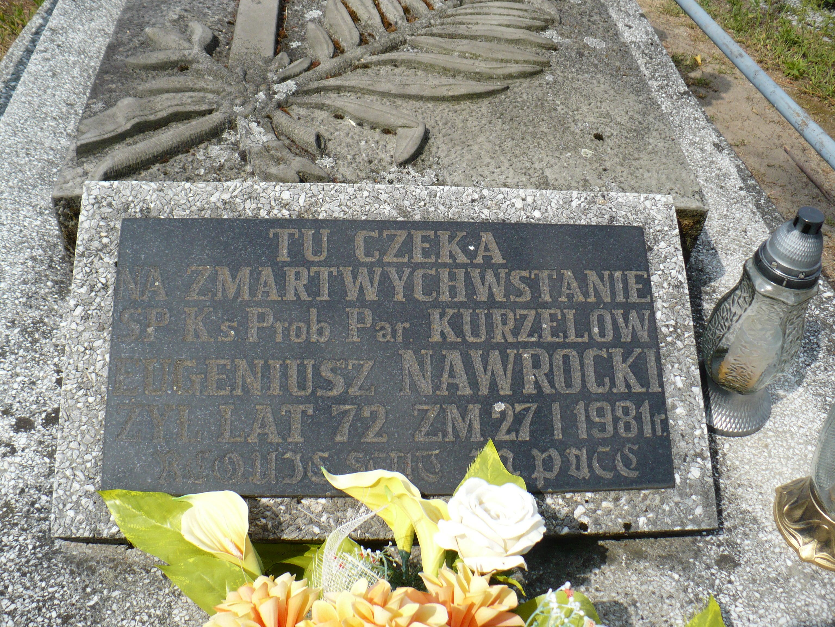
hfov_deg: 50.1
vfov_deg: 38.7
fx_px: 893
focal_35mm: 37
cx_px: 418
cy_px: 314
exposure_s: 1/1300
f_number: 2.8
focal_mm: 6.1
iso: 100
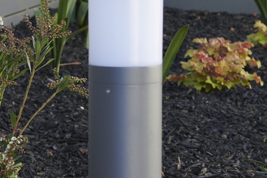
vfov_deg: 4.5
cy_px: 13
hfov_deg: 6.7
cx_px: 426
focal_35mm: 302
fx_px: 2240
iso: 800
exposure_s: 1/640
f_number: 5.6
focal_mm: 70
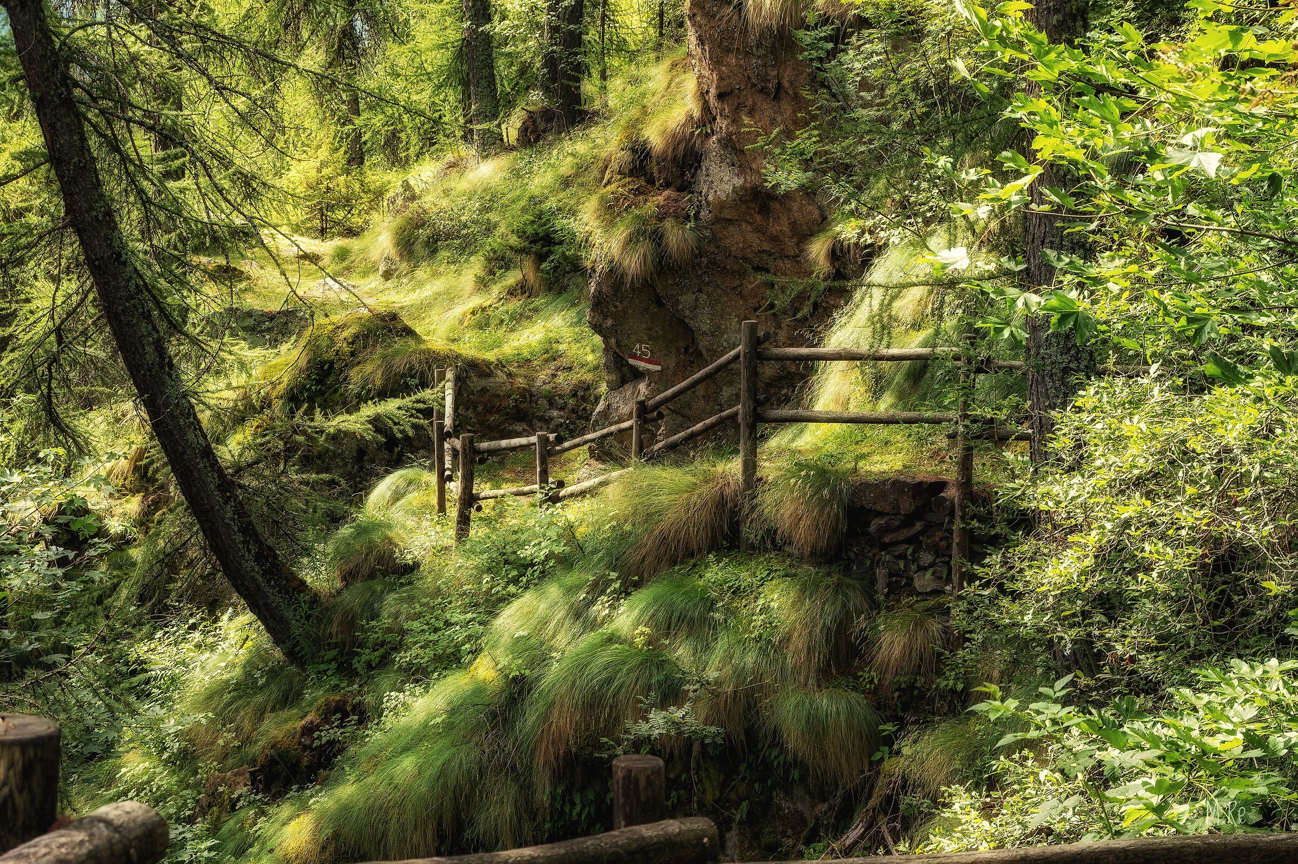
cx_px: 649
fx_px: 2703
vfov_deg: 18.2
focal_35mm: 75
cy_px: 432
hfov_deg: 27.0
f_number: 8
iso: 160
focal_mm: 50
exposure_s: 1/80
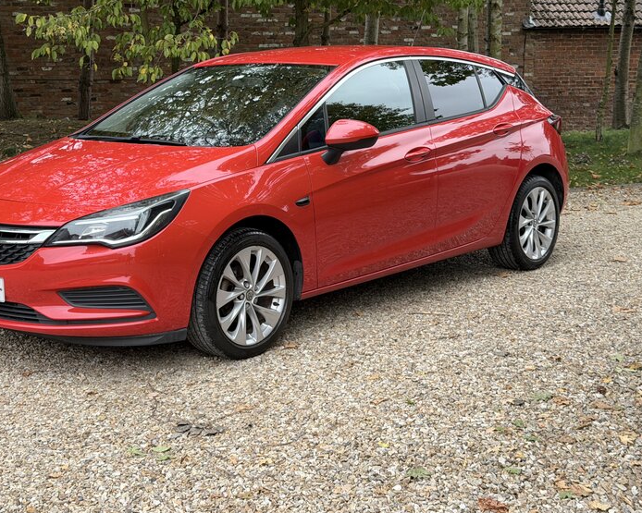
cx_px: 275
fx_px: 1026
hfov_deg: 34.7
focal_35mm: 54
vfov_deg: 28.1
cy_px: 246
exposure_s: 1/195
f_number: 1.78
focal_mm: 6.76
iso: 50
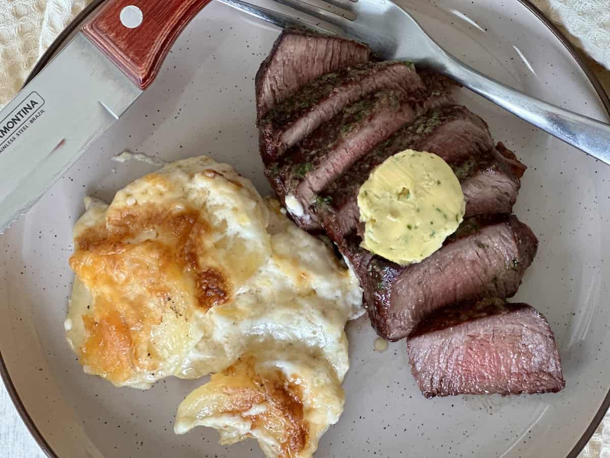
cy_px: 229
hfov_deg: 25.3
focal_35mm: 77
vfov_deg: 19.1
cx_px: 305
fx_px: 1357
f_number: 2.8
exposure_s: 1/40
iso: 200
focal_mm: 9
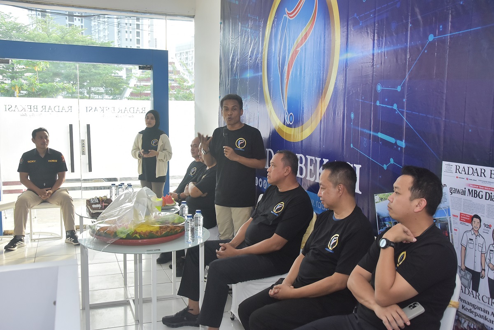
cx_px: 247
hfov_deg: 53.1
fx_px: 494
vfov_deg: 36.9
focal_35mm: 36
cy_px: 165
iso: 1000
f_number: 5.6
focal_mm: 24
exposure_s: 1/100
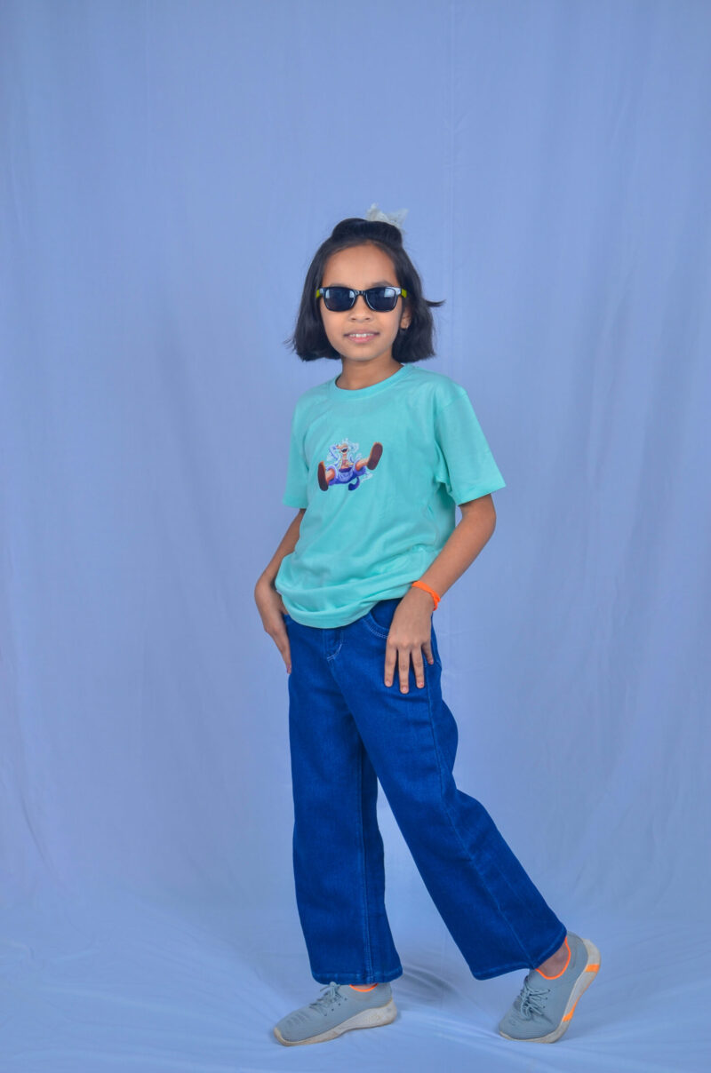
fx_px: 1428
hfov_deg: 28.0
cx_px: 356
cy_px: 536
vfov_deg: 41.2
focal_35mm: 48
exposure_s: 1/125
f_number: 5.6
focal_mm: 32
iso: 125
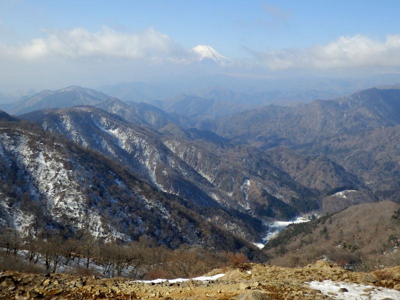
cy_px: 150
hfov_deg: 44.8
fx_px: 485
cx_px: 200
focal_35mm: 42
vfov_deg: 34.3
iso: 80
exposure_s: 1/640
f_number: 4
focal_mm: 7.4
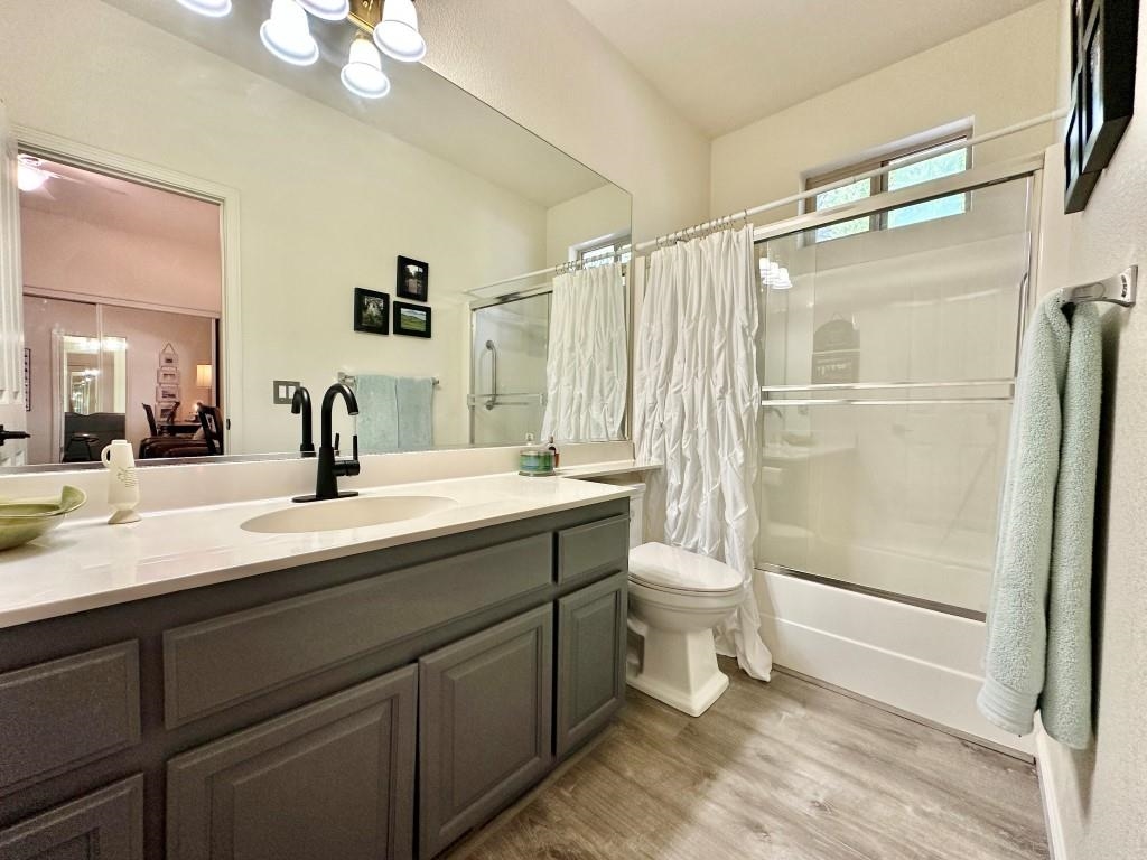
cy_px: 430
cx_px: 574
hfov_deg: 102.1
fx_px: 464
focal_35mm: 14
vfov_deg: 85.7
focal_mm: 2.22
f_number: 2.2
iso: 200
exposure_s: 1/120
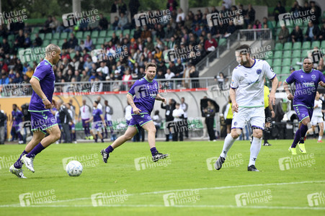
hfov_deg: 10.3
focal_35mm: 200
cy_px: 108
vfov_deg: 6.9
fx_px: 1804
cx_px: 162
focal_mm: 200
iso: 1000
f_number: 5
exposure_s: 1/1600
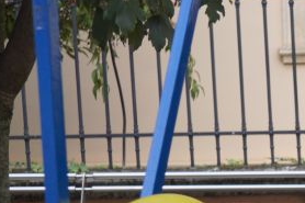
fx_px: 1699
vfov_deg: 6.8
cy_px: 238
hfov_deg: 9.0
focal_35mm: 201
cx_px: 786
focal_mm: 25
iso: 100
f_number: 3.2
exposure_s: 1/200
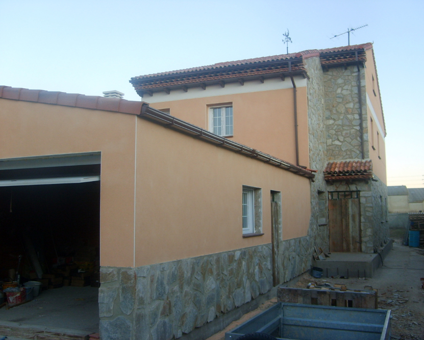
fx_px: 464
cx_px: 226
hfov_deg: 49.0
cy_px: 171
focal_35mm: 37
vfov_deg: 40.1
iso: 50
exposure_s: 1/45
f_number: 2.8
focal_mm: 5.8
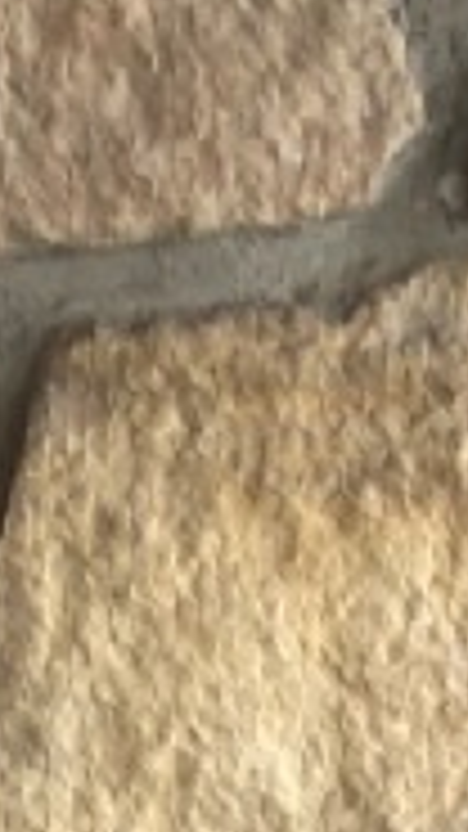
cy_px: 2442
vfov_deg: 8.6
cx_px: 662
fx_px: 4657
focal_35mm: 211
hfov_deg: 5.7
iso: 25
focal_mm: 4
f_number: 1.8
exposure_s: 1/50
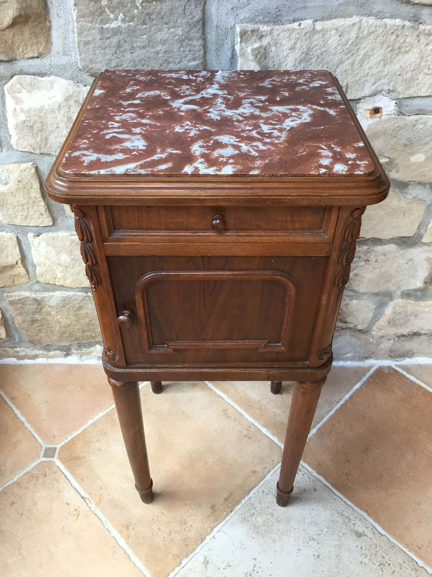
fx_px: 483
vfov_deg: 61.7
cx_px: 216
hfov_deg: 48.2
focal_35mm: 29
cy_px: 288
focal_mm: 4.15
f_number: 2.2
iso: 64
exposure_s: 1/33
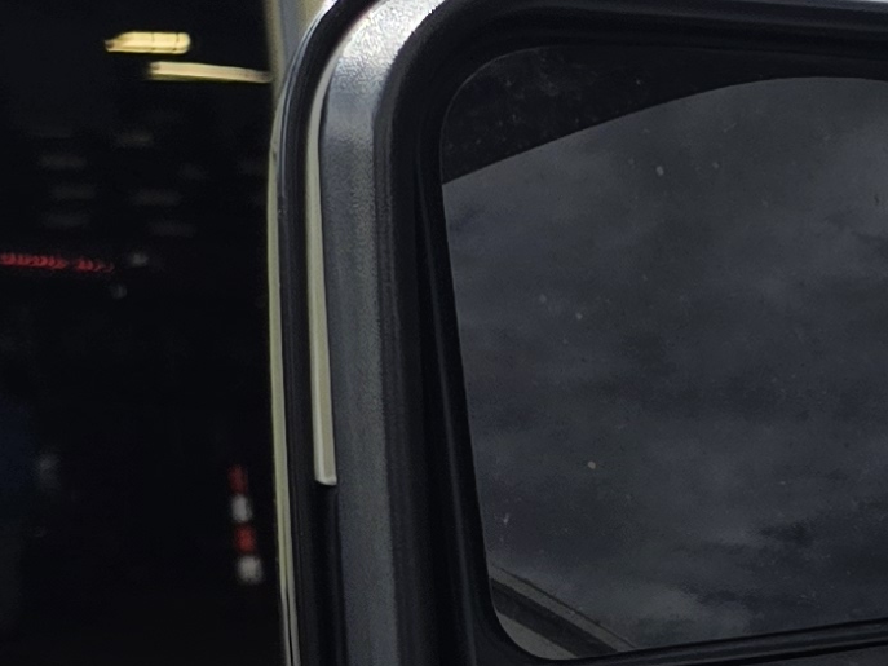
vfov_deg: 10.4
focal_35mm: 134
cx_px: 2170
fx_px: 3437
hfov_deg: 11.8
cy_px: 1235
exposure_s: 1/1864
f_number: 1.8
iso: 25
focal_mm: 5.4
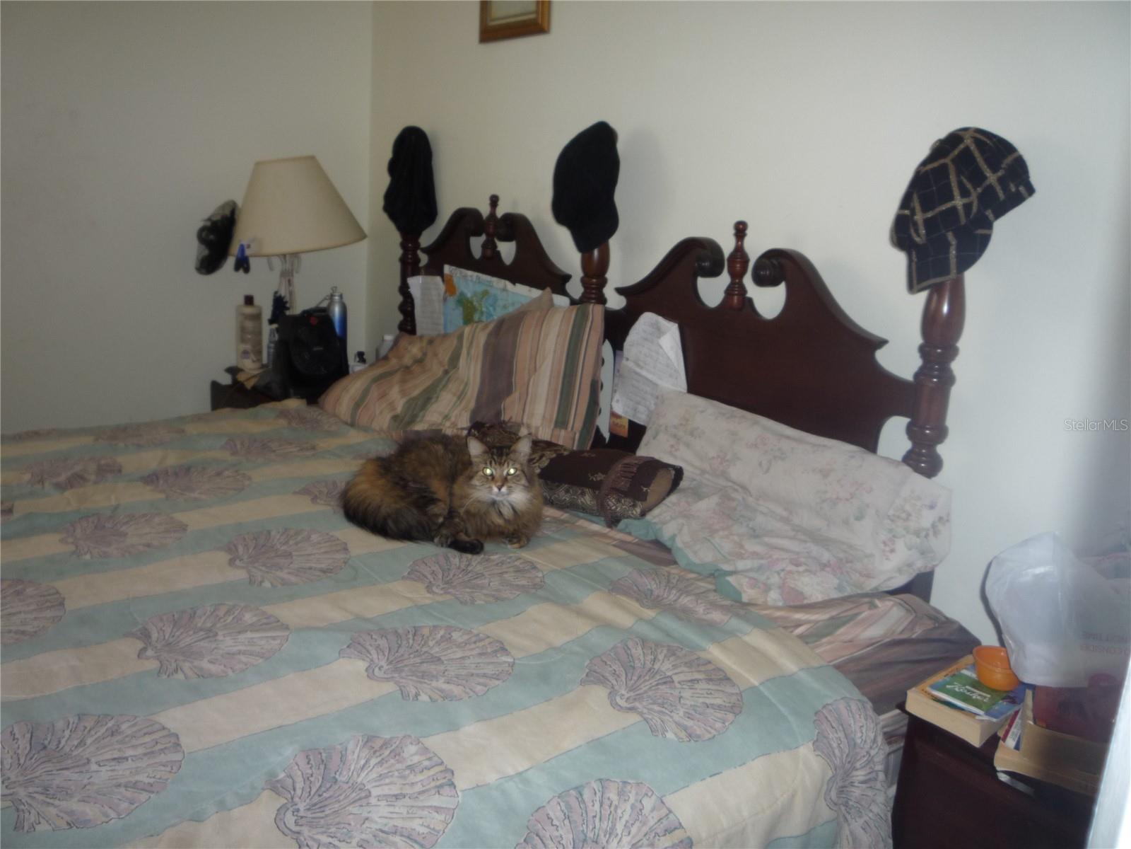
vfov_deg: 46.8
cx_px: 566
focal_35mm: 30
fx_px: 980
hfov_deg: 60.0
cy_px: 424
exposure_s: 1/30
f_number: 3.3
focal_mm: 5.2
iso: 100
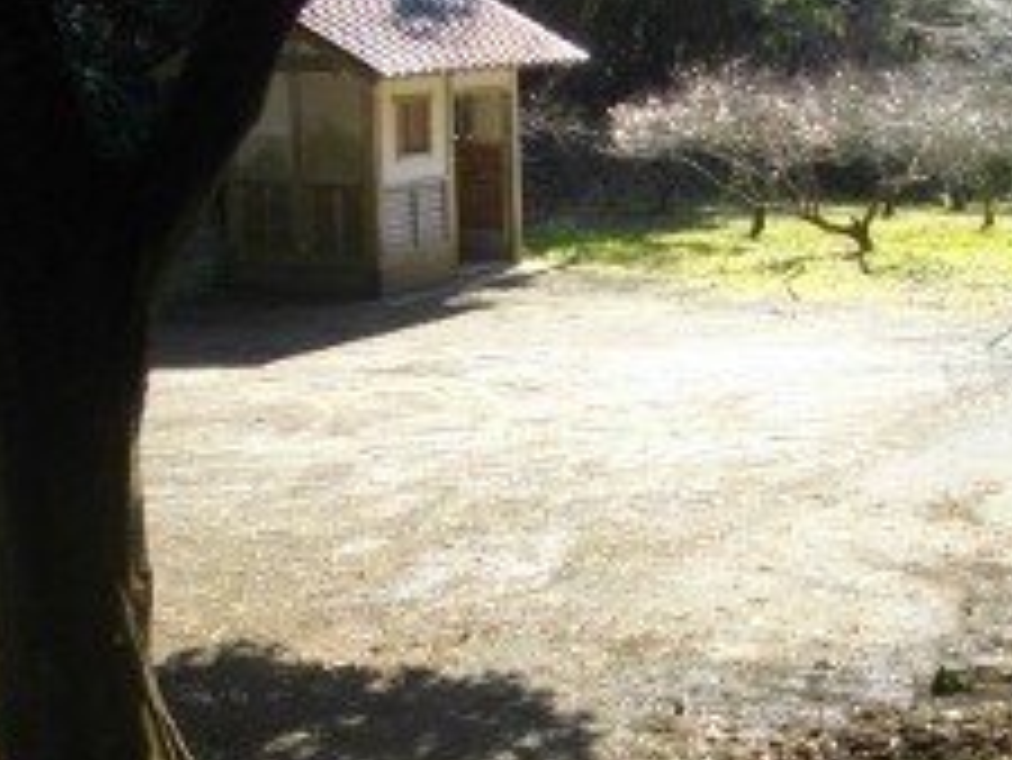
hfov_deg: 27.1
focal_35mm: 71
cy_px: 384
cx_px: 747
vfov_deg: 20.7
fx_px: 2077
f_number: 2.9
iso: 100
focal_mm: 5.7
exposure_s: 1/320
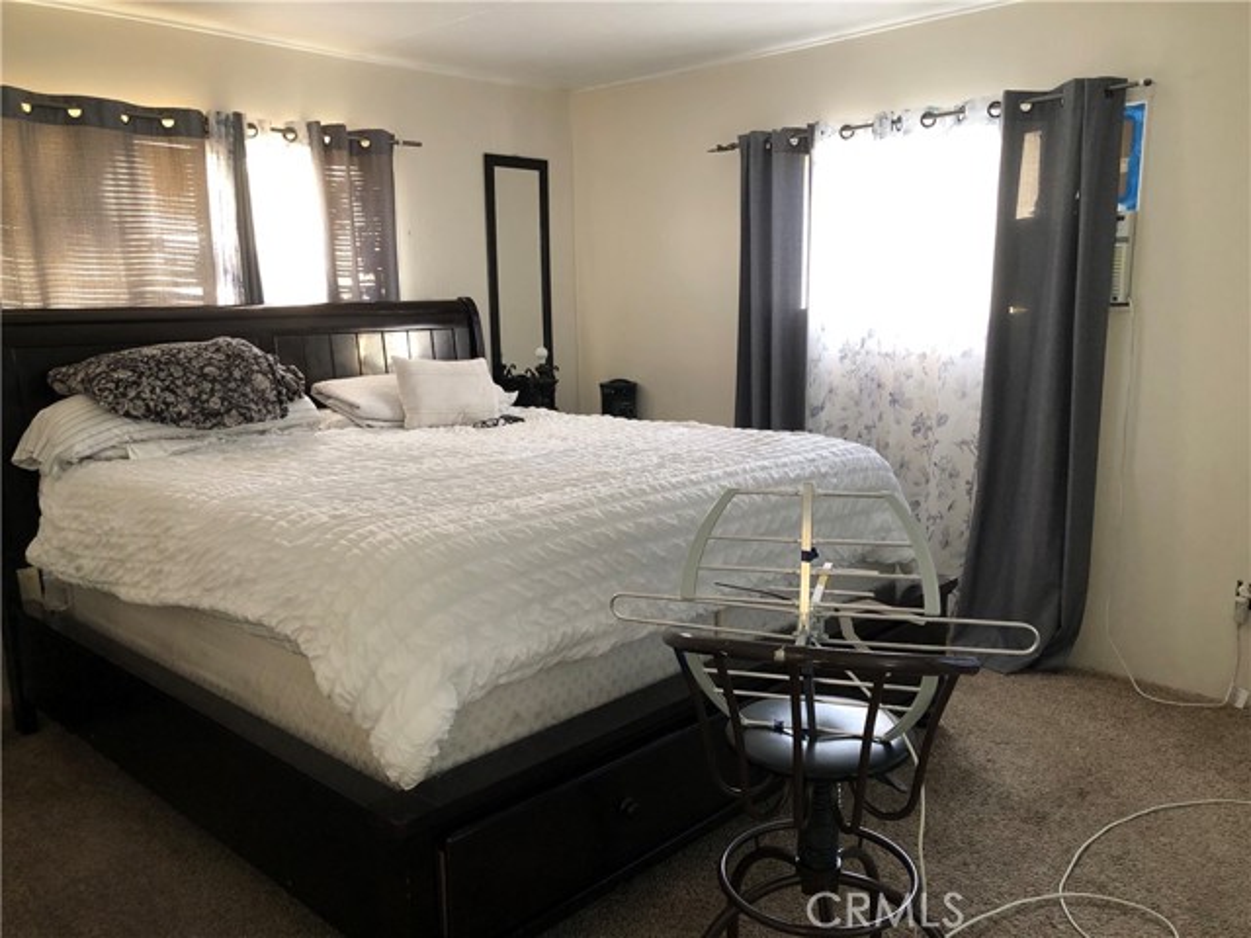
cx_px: 626
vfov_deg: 49.7
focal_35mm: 28
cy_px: 469
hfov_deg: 63.4
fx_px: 1012
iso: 40
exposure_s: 1/20
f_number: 1.8
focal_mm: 3.99
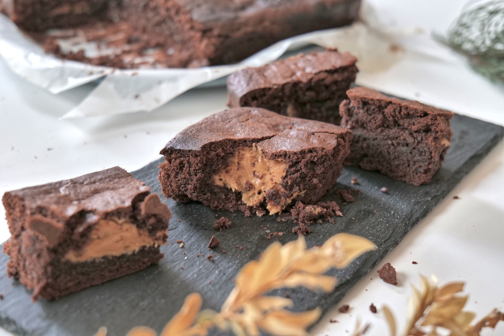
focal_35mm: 60
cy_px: 168
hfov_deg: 33.4
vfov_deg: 22.6
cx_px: 252
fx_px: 840
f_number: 6.3
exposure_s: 1/60
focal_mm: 60
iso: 800
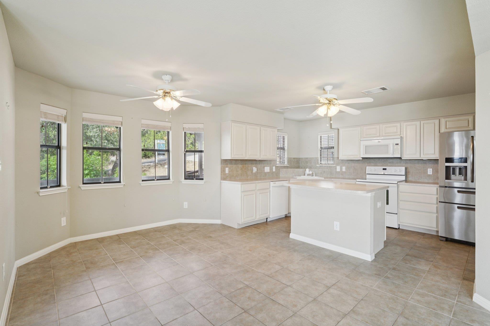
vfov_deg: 71.7
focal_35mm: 17
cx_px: 245
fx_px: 226
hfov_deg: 94.6
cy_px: 163
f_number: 8
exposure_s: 1/40
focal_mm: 16.6
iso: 400
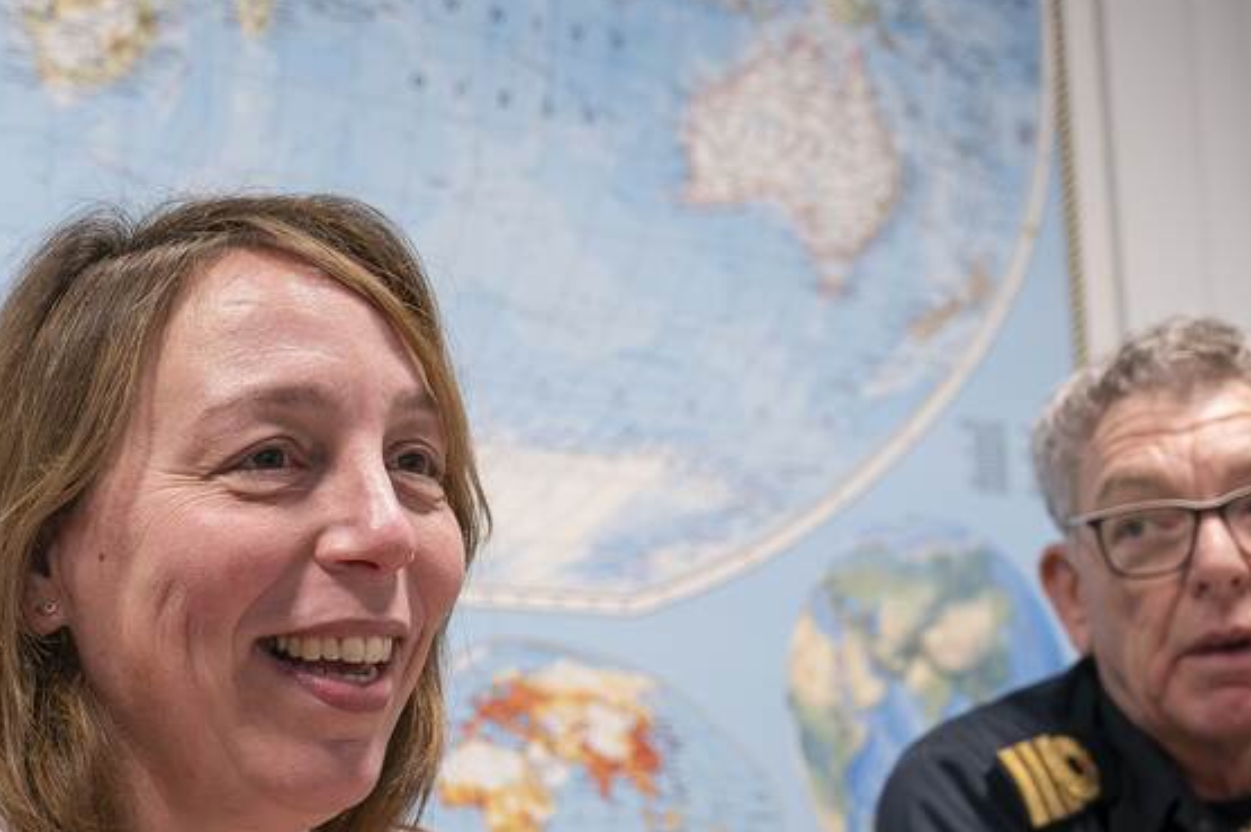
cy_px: 743
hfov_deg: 28.0
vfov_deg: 18.6
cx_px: 459
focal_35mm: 72
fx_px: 2500
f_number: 3.2
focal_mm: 32
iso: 1600
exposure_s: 1/400
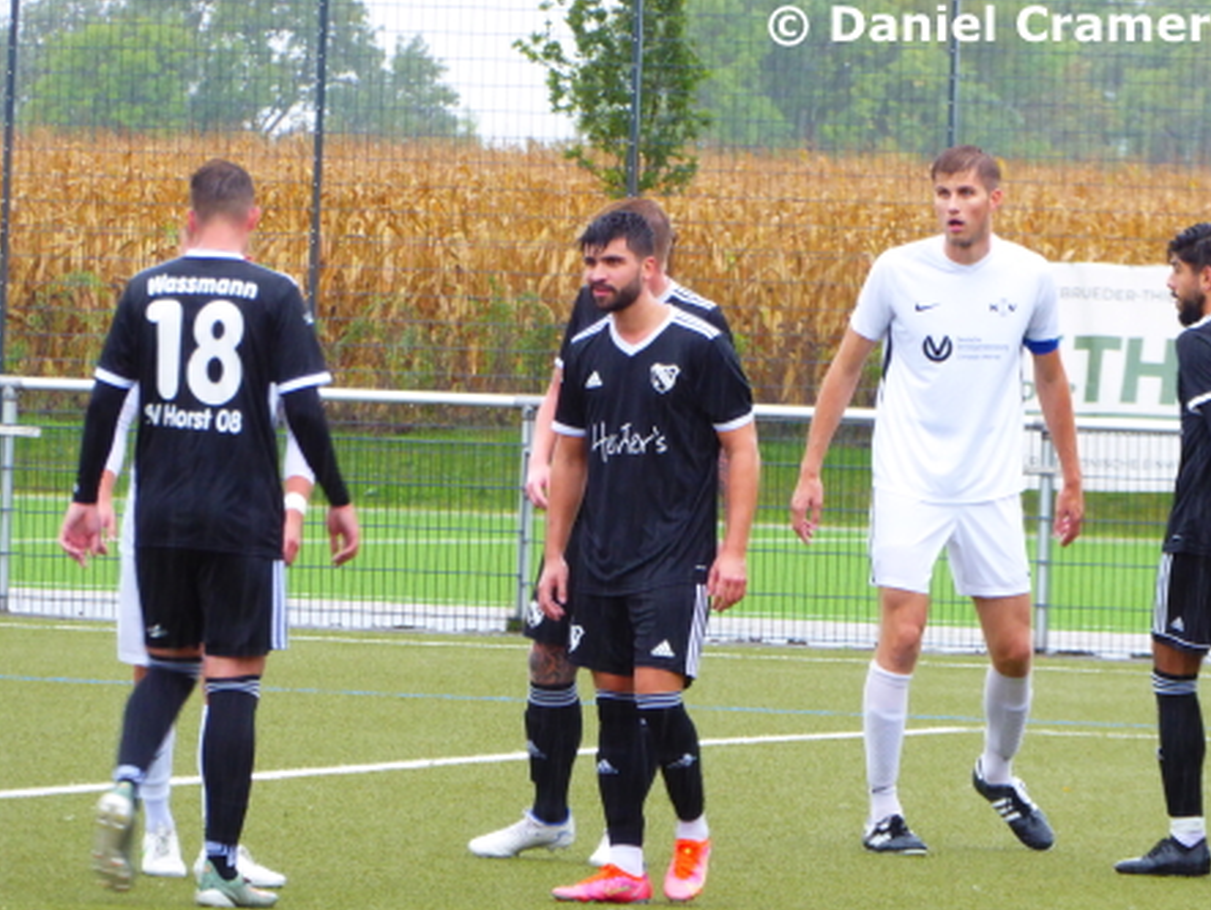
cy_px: 454
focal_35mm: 472
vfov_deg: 3.2
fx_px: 16526
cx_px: 612
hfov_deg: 4.2
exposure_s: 1/60
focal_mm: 83.4
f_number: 6
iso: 400
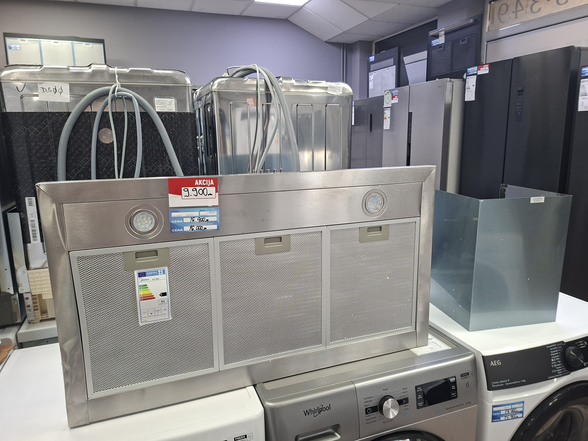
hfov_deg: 73.9
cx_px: 294
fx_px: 391
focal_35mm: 23
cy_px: 220
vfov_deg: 58.9
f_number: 1.8
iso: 200
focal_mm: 5.54
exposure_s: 1/50
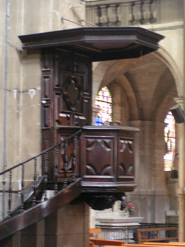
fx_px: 848
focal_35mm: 119
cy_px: 124
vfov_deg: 16.6
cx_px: 92
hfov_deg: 12.4
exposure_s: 1/6
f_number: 3.5
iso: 400
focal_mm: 18.2
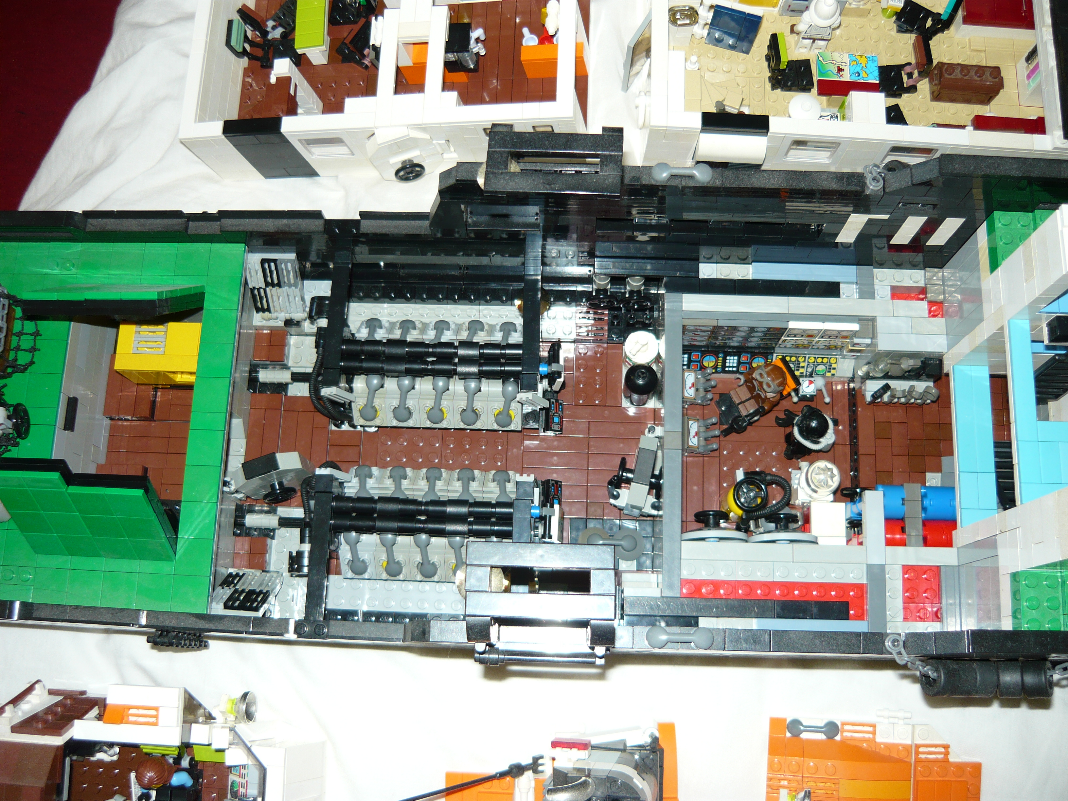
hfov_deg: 55.4
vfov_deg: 42.9
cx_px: 534
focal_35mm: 33
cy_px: 400
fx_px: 1018
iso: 100
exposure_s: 1/30
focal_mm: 5.5
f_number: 2.8
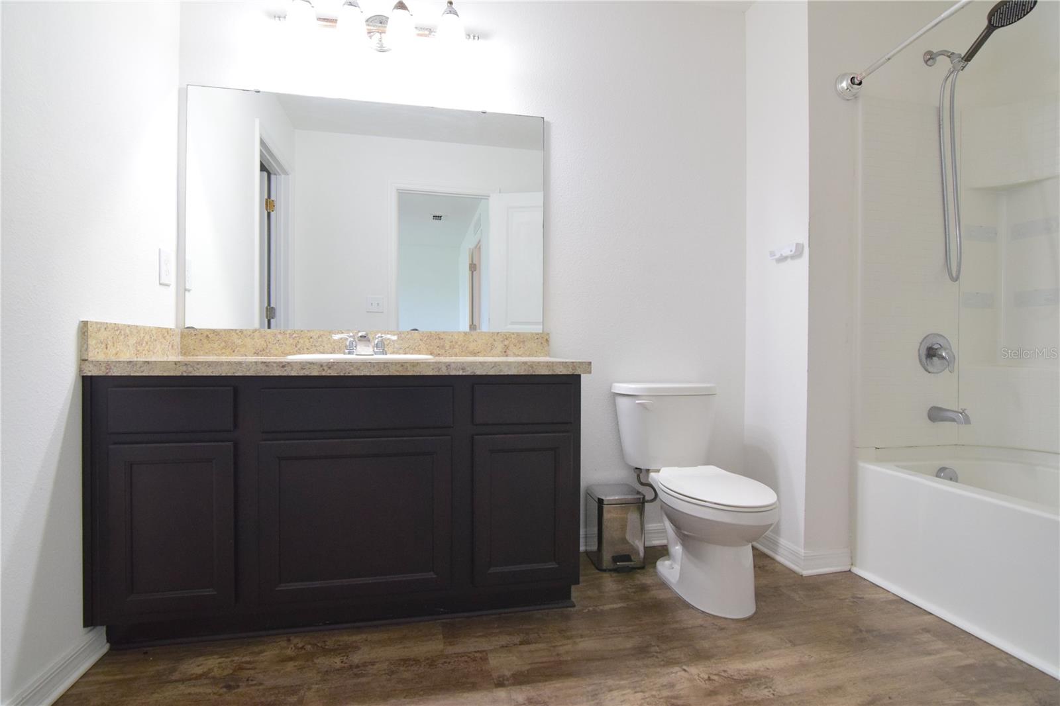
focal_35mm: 16
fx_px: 486
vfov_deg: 72.0
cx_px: 530
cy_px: 353
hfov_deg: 95.0
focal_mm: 11
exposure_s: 1/60
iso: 1600
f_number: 5.6
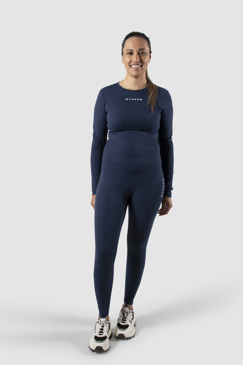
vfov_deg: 42.7
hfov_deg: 29.2
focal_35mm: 46
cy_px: 182
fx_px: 466
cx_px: 122
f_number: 9
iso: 100
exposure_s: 1/250
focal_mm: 31
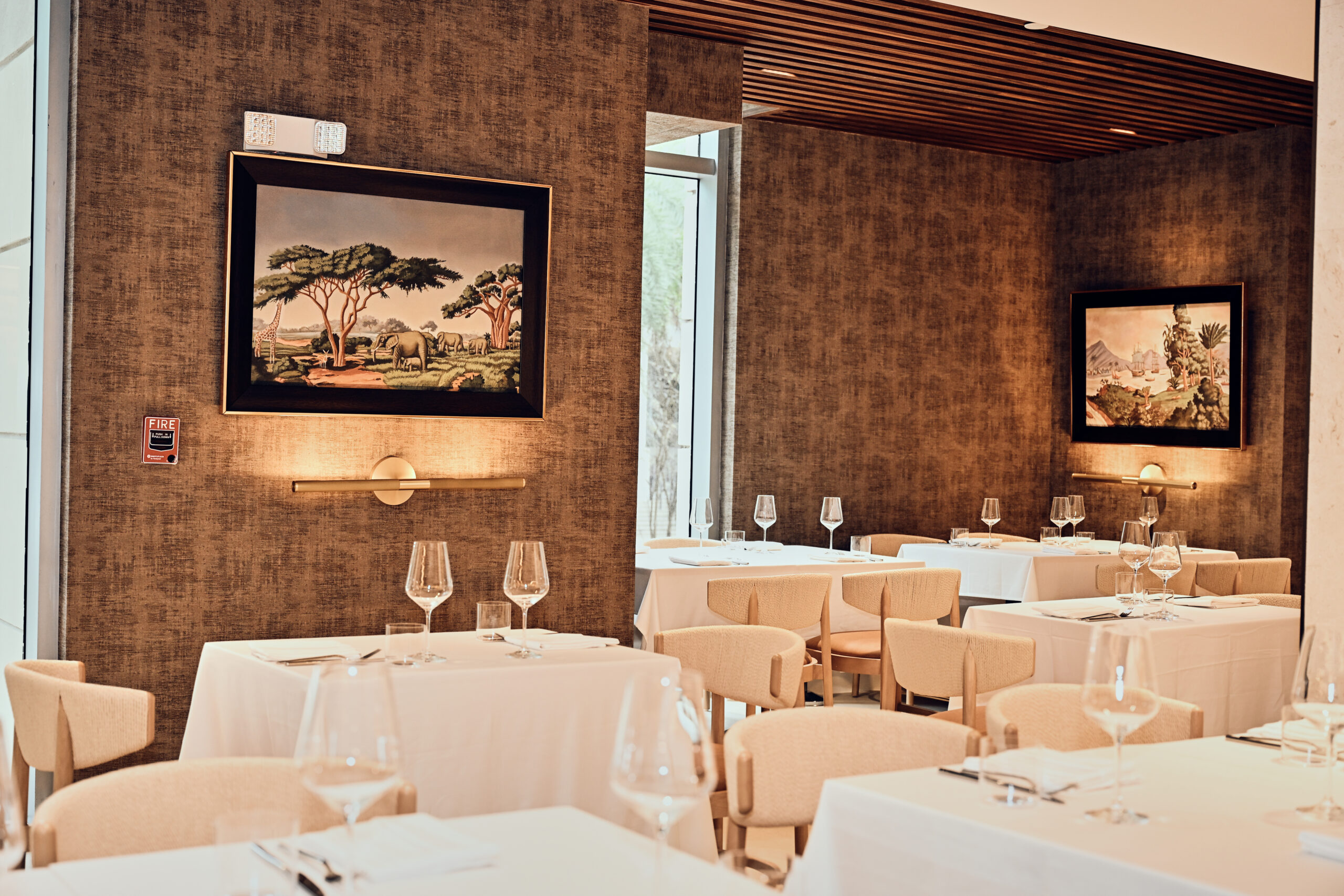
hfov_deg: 43.6
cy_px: 448
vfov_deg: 29.9
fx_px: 1680
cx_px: 672
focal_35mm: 45
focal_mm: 45
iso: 800
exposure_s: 1/60
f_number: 4
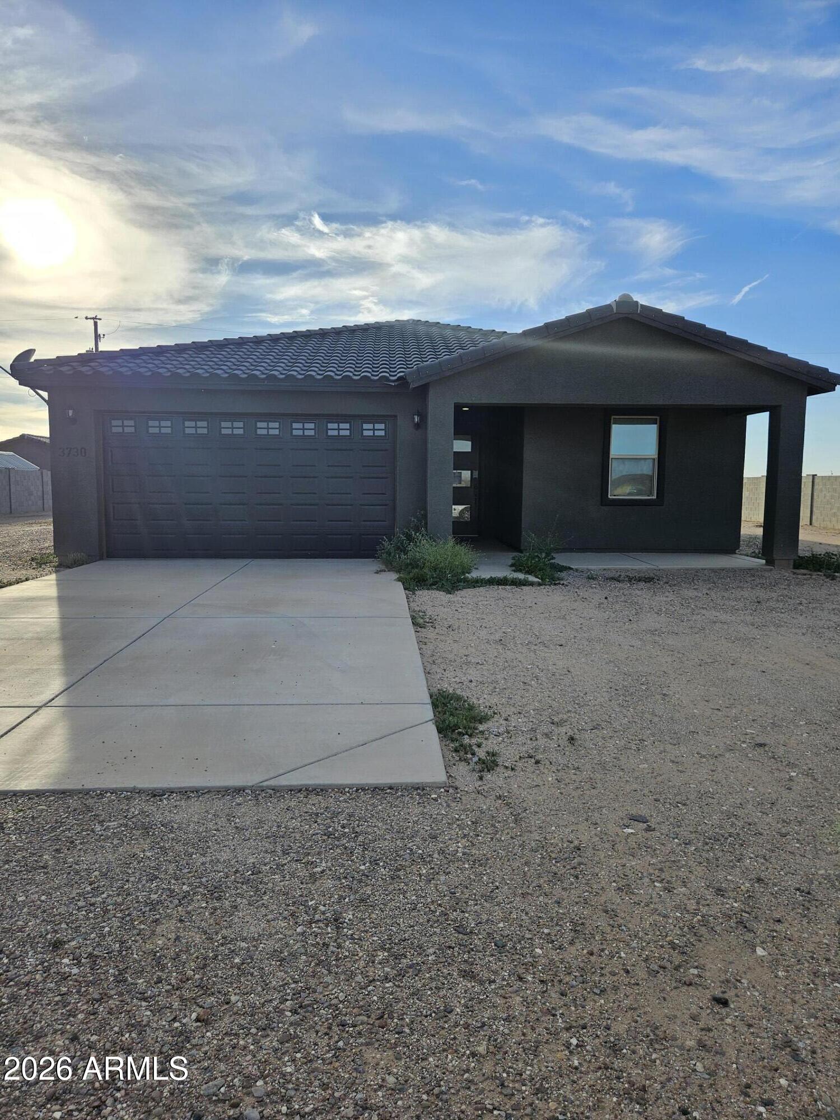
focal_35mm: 23
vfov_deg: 73.9
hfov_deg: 58.9
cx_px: 420
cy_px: 560
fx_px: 744
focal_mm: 5.4
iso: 25
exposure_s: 1/1517
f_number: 1.8
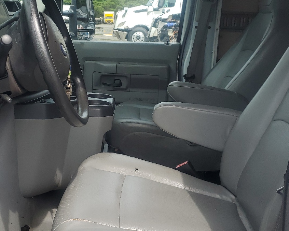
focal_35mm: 48
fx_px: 411
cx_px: 94
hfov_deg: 38.3
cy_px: 98
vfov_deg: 31.4
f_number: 1.5
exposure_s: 1/1250
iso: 50
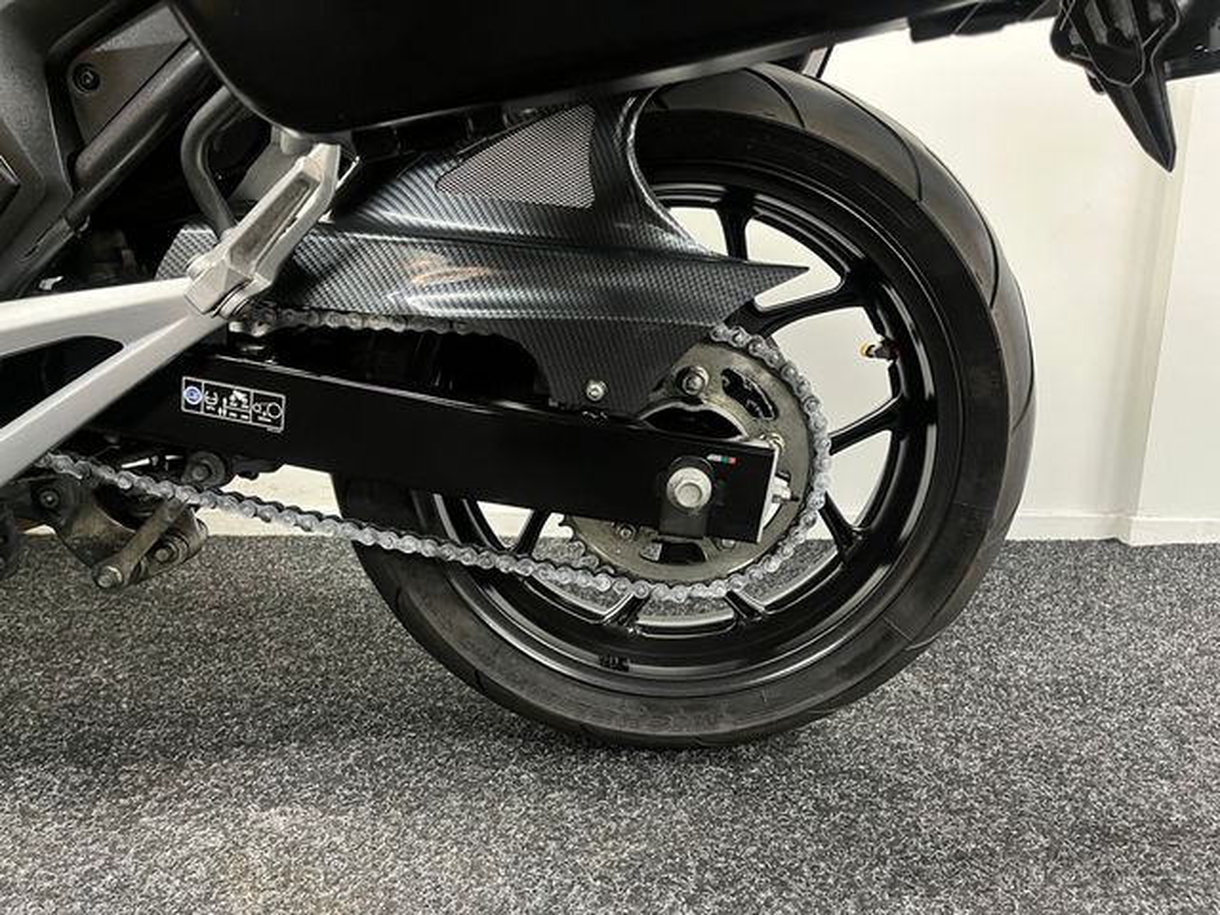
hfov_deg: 67.3
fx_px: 916
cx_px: 610
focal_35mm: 26
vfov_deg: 53.1
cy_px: 458
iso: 500
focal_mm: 5.1
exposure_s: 1/33
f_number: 1.6
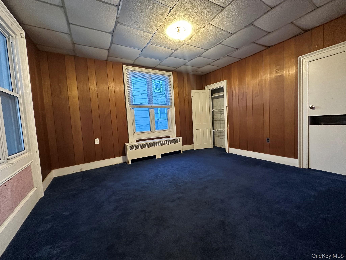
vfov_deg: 85.7
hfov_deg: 102.1
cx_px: 173
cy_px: 130
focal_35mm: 14
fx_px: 140
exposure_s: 1/60
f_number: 2.2
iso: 400
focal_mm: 2.22
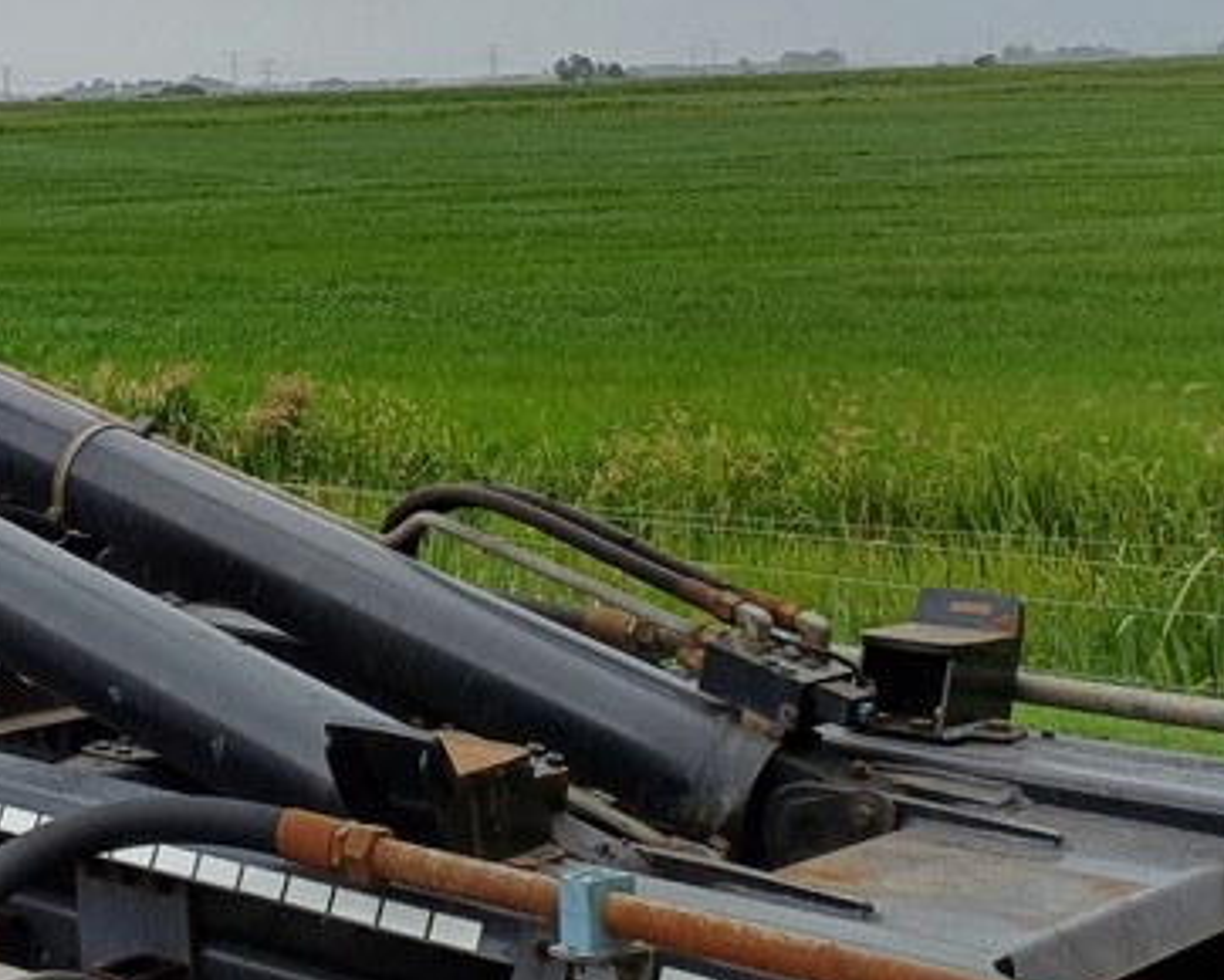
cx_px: -298
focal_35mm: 69
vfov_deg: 21.4
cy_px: -7
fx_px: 2501
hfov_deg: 24.5
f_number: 1.8
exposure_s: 1/545
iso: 50
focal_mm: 4.65
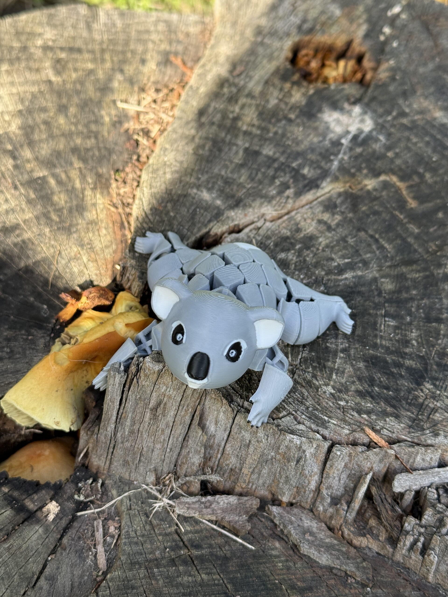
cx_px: 224
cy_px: 298
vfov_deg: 39.7
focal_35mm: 48
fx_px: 828
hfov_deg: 30.3
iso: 64
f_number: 1.78
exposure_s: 1/447
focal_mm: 6.76
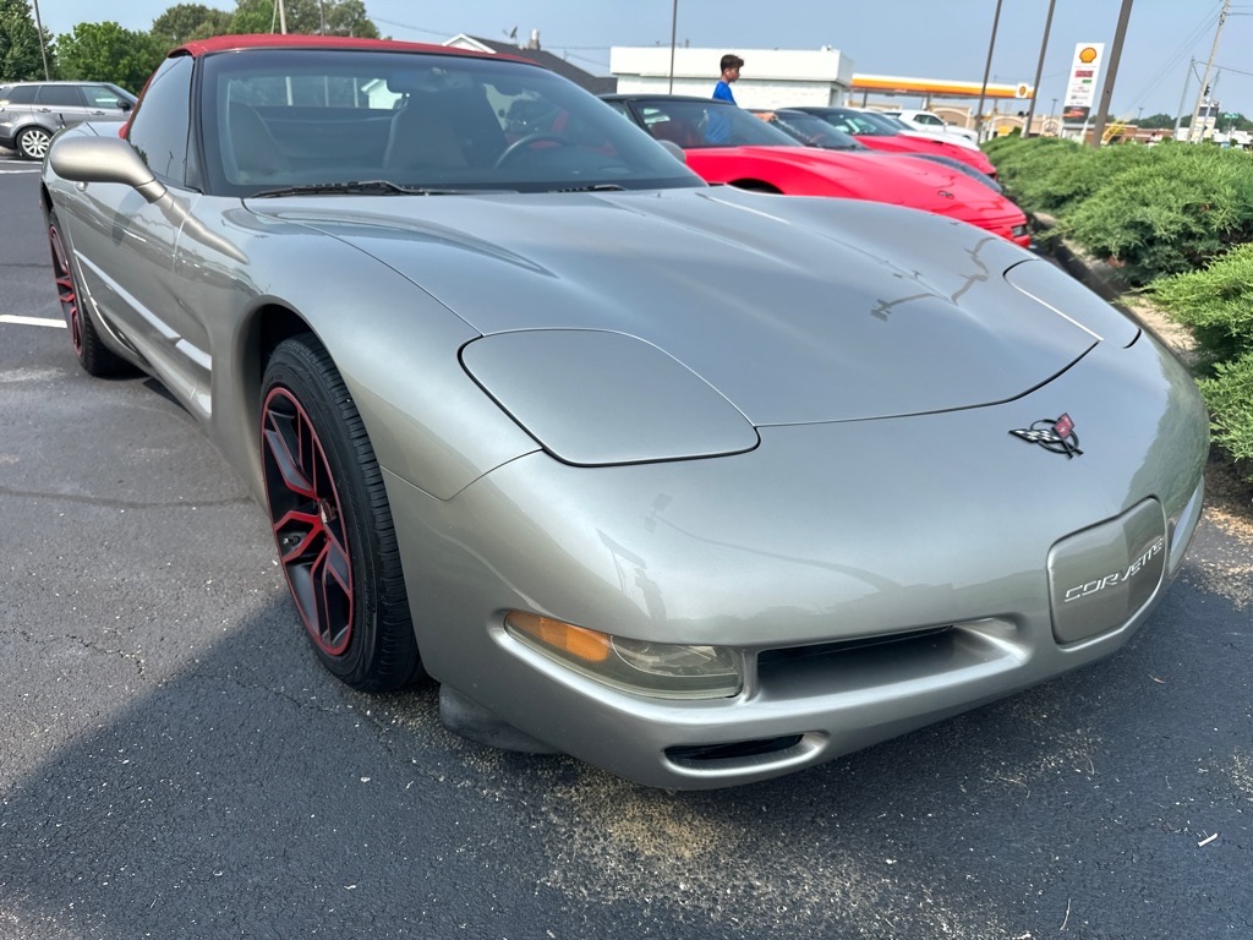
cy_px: 470
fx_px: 869
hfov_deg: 71.6
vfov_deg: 56.8
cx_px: 626
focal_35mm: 24
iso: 80
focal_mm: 6.86
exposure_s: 1/3356
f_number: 1.78
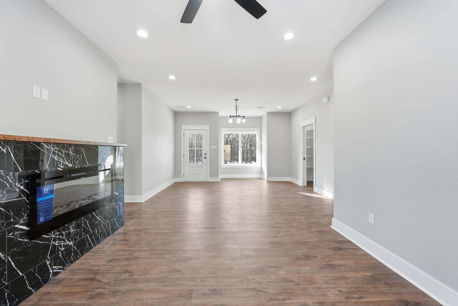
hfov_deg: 94.9
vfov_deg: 72.1
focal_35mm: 16
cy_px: 153
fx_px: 210
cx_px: 229
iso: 250
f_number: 9
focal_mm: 16.5
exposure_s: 1/80
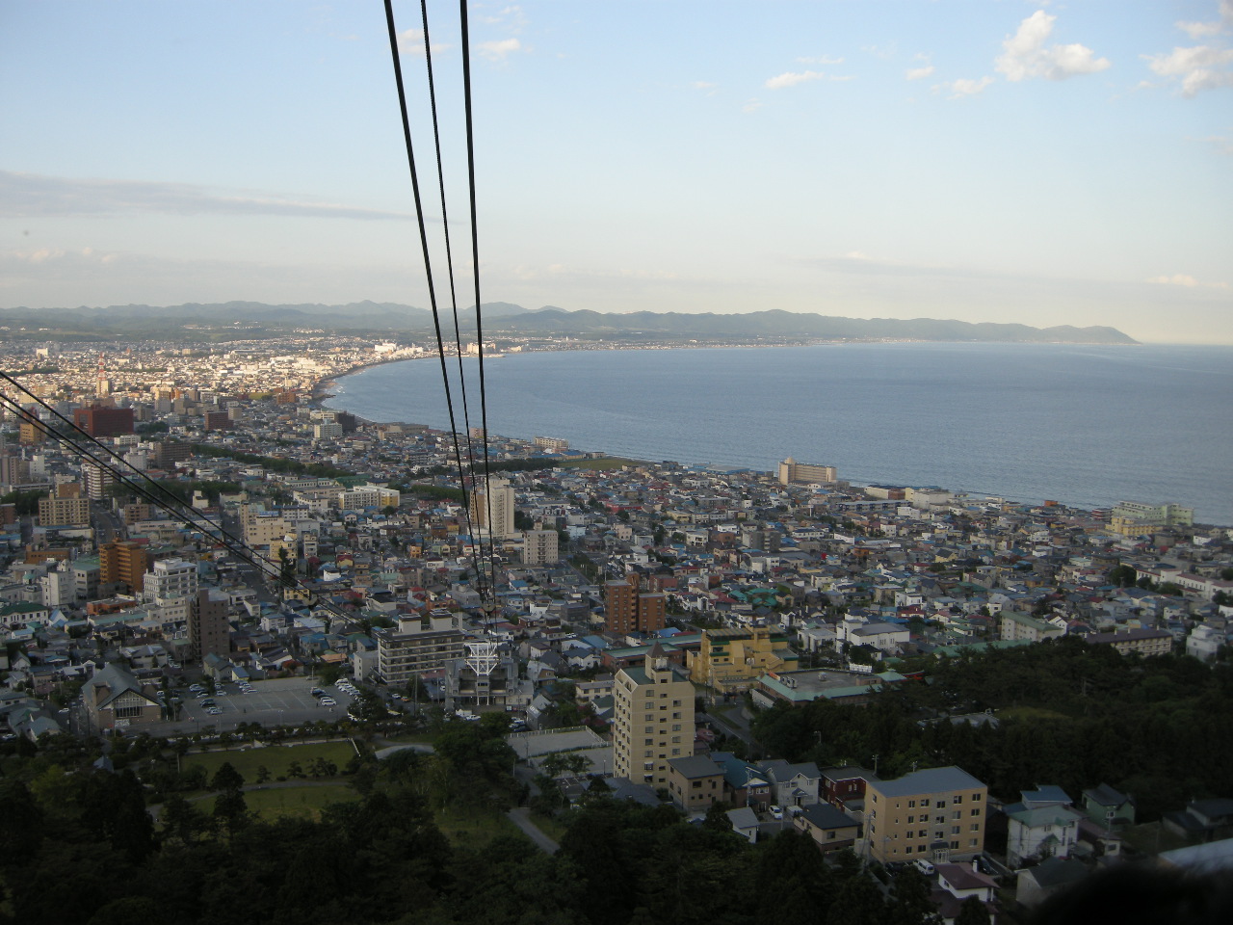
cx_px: 616
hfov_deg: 52.6
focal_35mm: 35
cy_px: 462
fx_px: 1247
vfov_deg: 40.7
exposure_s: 1/113
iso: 64
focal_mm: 7.5
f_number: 3.4
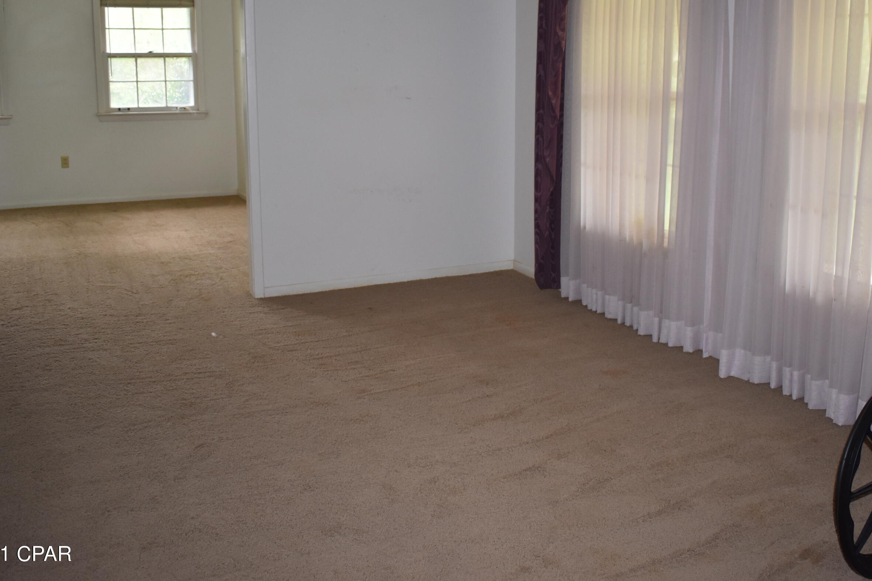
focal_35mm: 38
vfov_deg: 34.9
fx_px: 920
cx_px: 500
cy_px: 220
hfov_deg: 50.5
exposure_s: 1/60
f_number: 3.8
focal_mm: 20
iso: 1000
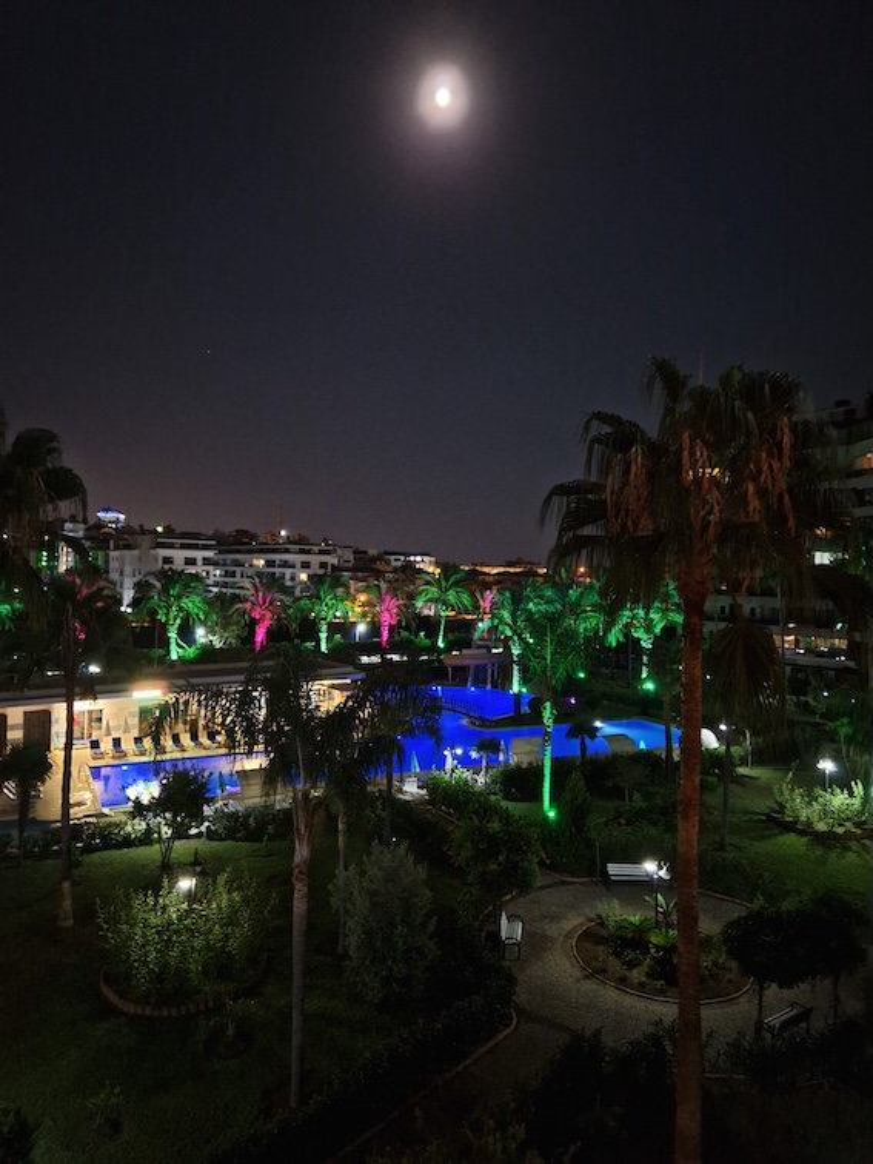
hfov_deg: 58.9
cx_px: 436
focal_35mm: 23
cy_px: 582
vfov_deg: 73.9
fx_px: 773
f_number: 1.8
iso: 1600
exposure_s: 1/10
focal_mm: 5.4
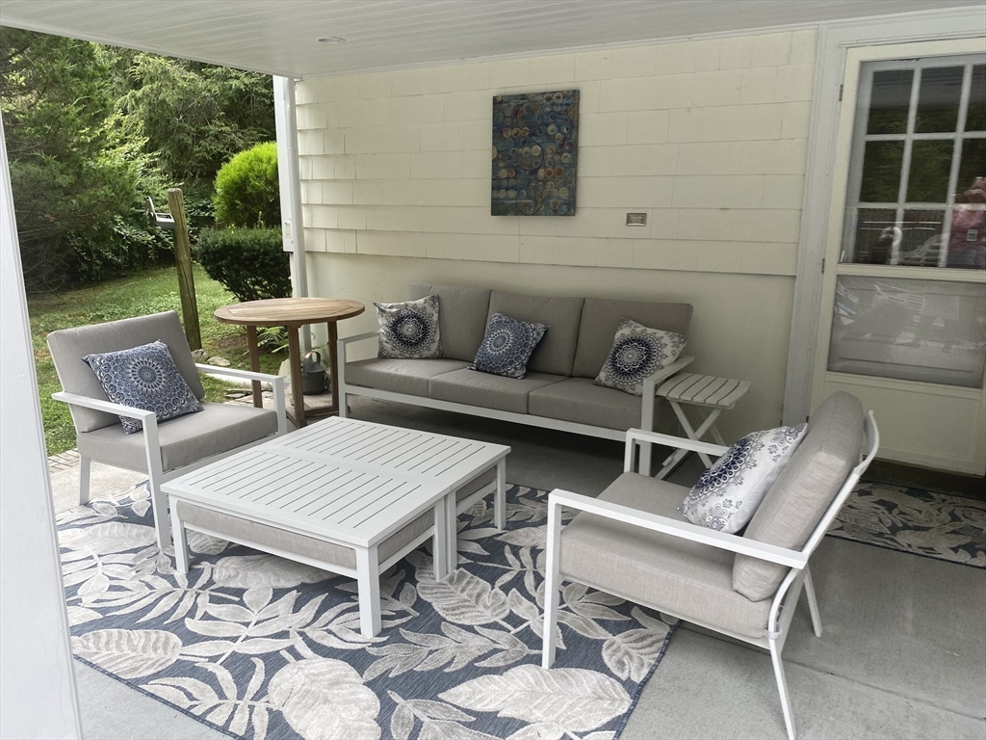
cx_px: 493
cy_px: 370
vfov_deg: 53.1
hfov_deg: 67.3
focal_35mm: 26
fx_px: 741
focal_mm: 4.25
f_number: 1.8
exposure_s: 1/304
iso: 32
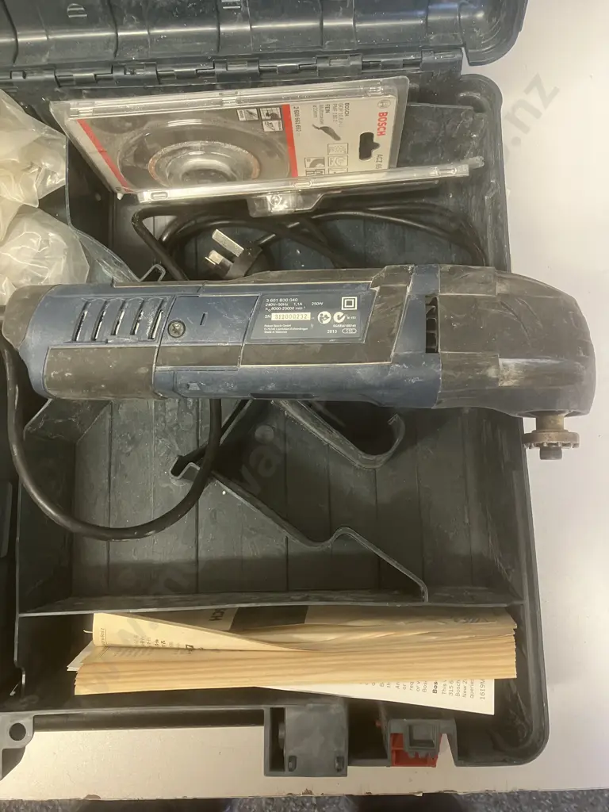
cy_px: 406
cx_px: 304
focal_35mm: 28
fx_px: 657
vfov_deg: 63.4
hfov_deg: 49.7
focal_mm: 3.99
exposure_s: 1/50
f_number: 1.8
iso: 250
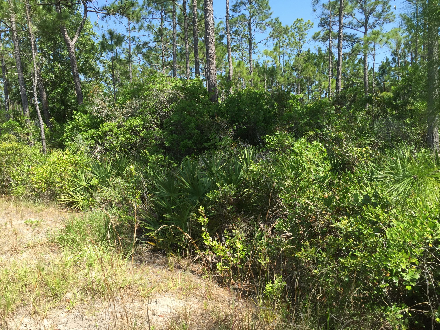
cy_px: 165
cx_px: 220
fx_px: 369
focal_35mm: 29
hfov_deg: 61.7
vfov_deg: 48.2
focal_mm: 4.15
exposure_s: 1/807
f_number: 2.2
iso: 32
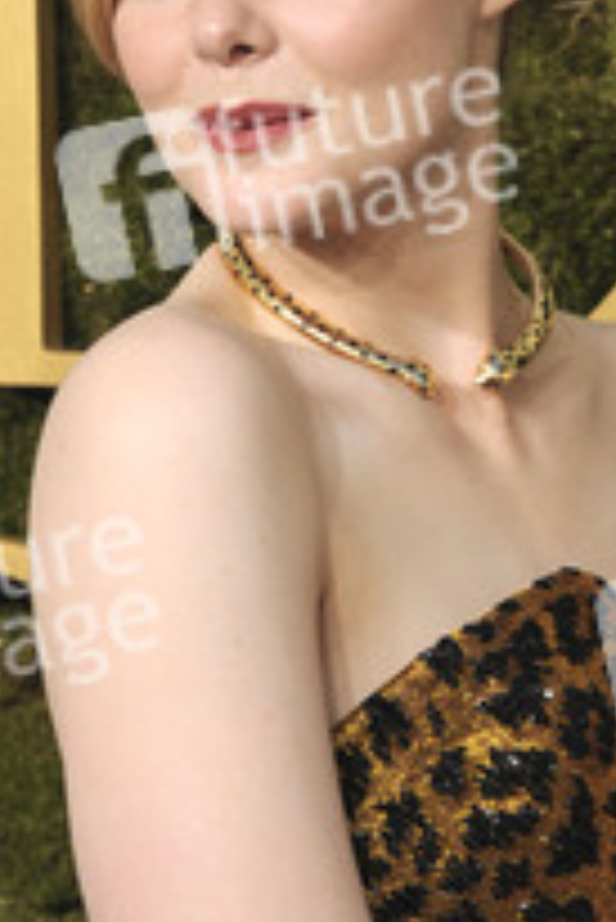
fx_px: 9992
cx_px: 420
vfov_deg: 5.3
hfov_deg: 3.5
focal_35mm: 390
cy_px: 400
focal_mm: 200
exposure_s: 1/250
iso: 800
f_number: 13
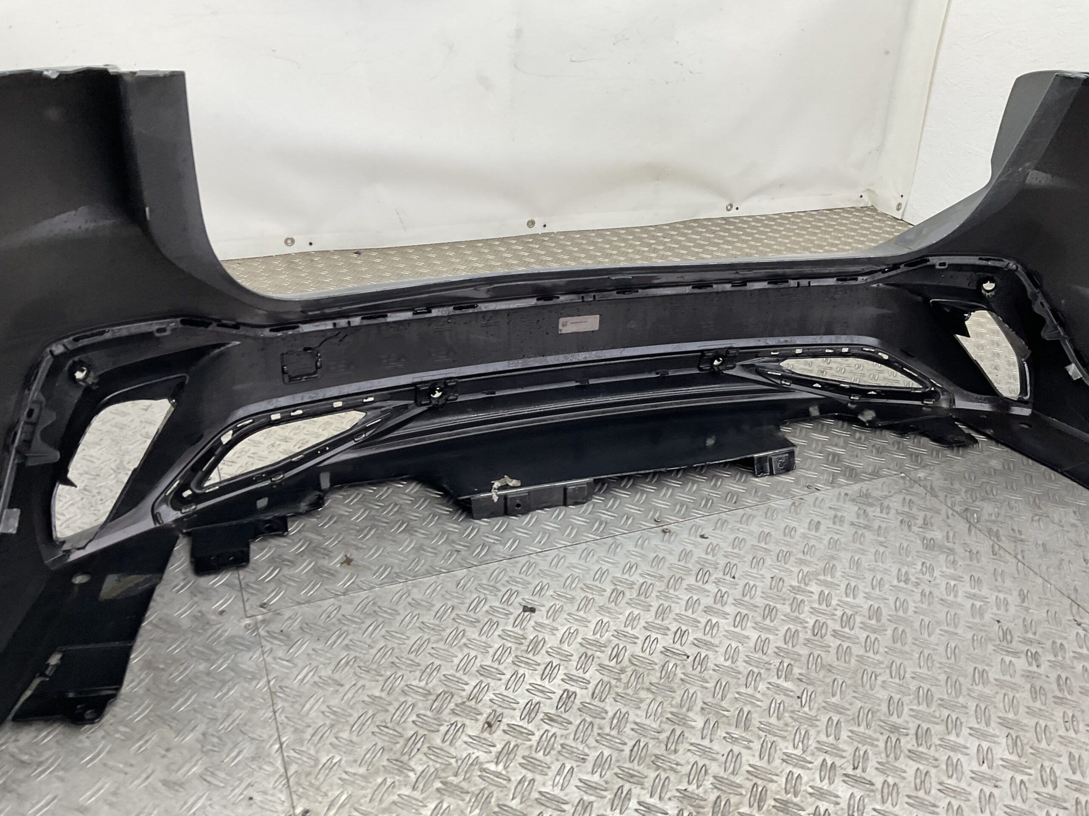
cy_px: 408
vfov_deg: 48.2
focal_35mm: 29
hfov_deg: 61.7
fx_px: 912
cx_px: 544
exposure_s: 1/120
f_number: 1.8
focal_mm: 3
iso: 32
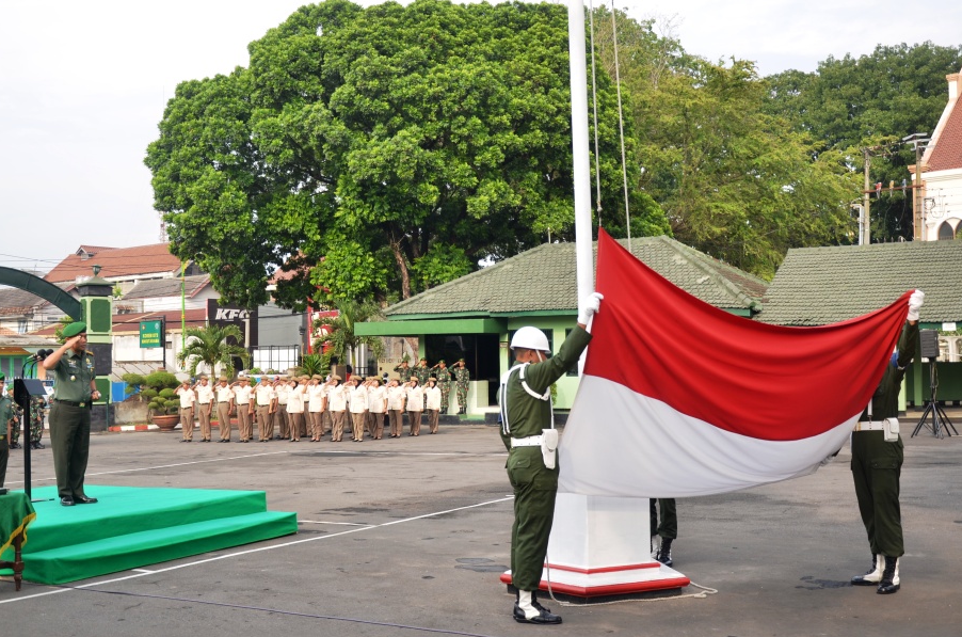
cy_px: 302
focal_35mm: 43
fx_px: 1135
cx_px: 472
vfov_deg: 31.3
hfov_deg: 45.9
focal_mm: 25
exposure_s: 1/160
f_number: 4
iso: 100
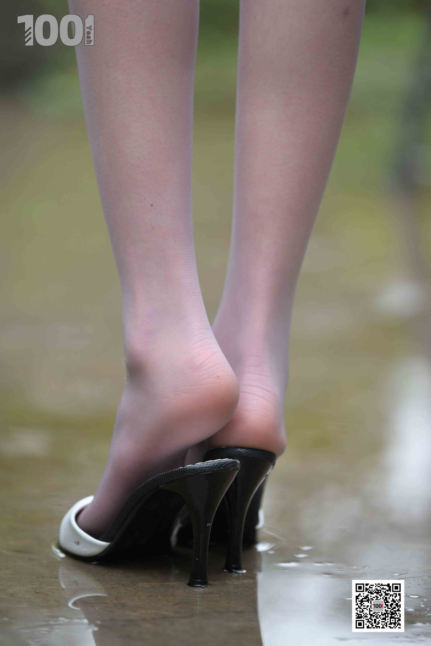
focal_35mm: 190
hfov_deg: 7.2
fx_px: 3412
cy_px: 323
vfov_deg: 10.8
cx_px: 216
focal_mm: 190
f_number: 2.8
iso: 1600
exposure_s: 1/250
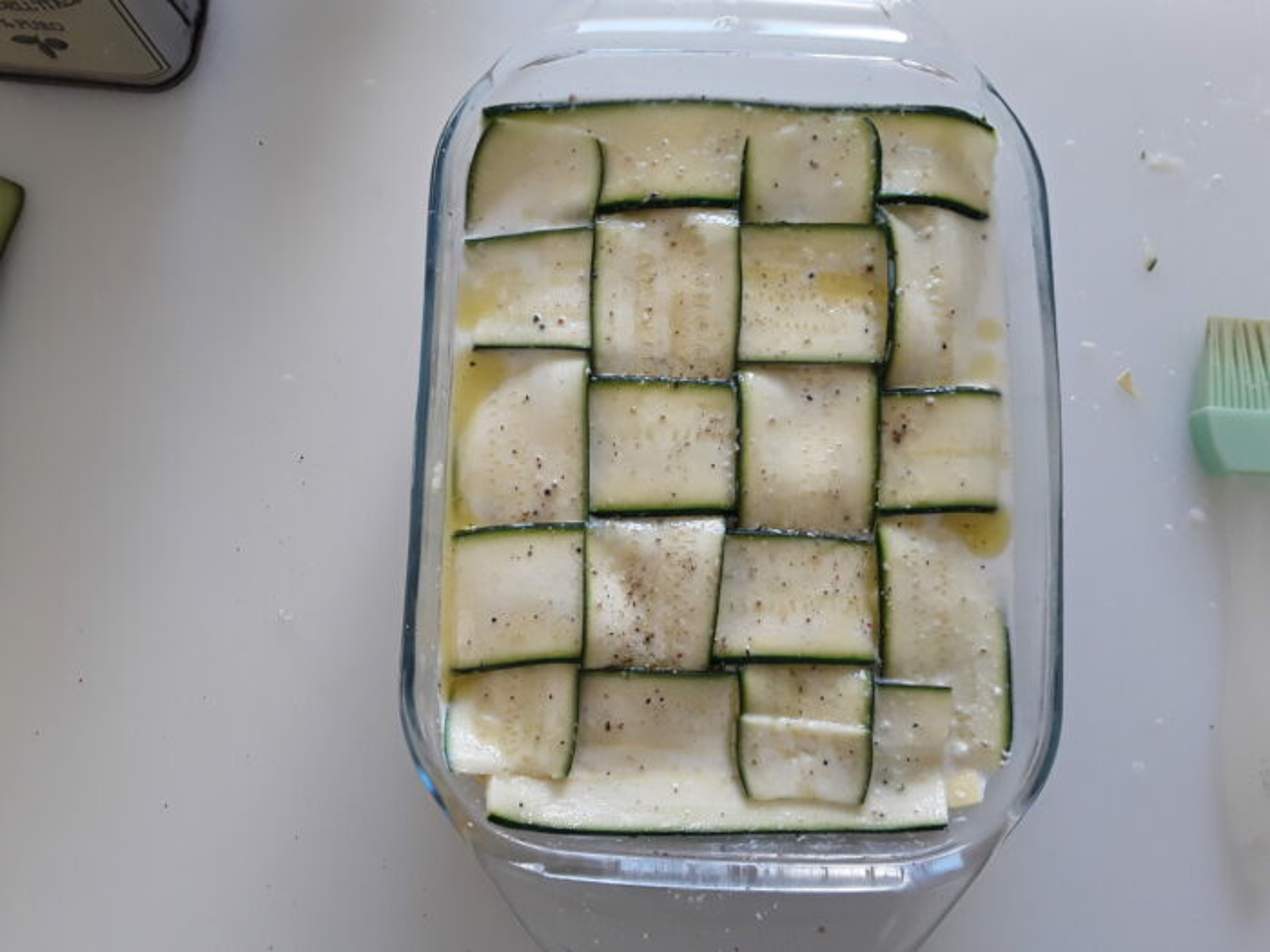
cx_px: 635
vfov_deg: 51.4
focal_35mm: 27
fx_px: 991
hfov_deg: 65.3
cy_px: 476
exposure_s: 1/50
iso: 50
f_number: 1.9
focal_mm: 2.91
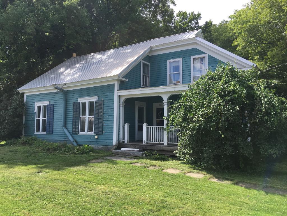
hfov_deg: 61.7
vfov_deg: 48.2
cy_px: 108
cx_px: 144
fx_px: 240
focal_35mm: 29
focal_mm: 4.15
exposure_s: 1/538
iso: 25
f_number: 2.2
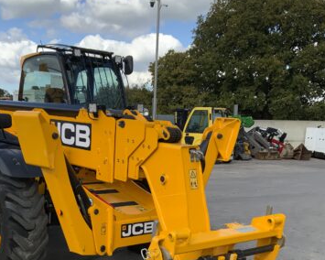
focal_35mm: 51
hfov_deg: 36.5
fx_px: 491
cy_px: 194
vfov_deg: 29.2
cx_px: 129
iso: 16
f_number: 1.8
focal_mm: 3
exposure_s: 1/1015
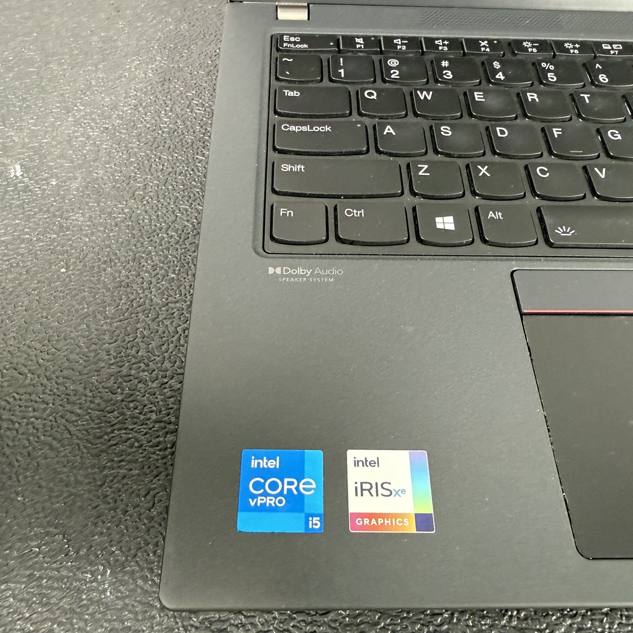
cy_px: 336
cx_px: 316
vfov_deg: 55.6
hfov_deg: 55.6
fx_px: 600
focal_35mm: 29
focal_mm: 2.22
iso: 500
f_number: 2.2
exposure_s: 1/59
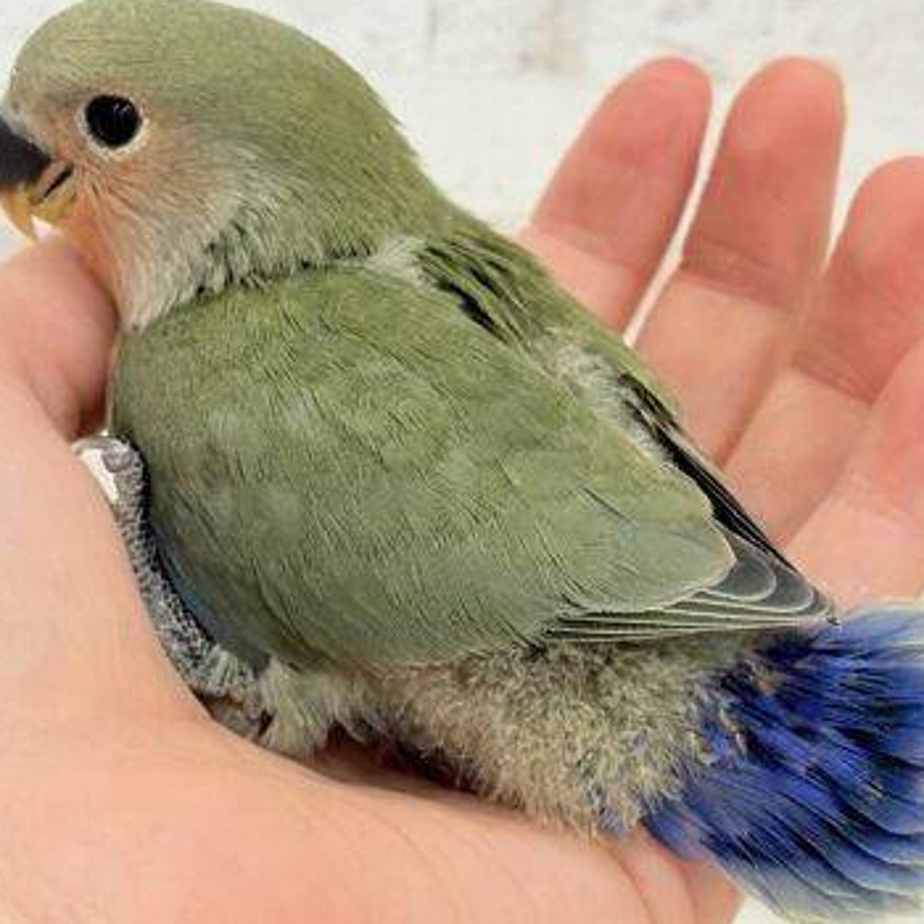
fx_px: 2537
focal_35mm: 84
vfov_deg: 20.6
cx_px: 533
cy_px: 470
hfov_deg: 20.6
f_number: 1.6
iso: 100
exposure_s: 1/100
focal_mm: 5.96
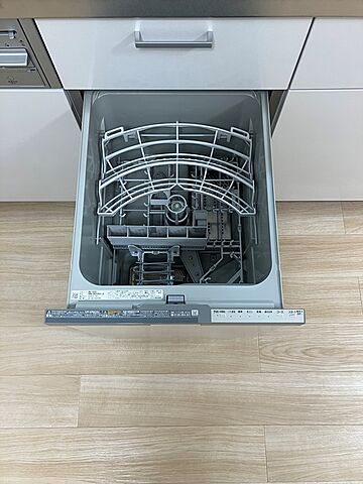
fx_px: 391
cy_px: 242
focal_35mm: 28
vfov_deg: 63.4
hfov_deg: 49.7
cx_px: 182
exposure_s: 1/50
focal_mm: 3.99
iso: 50
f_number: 1.8
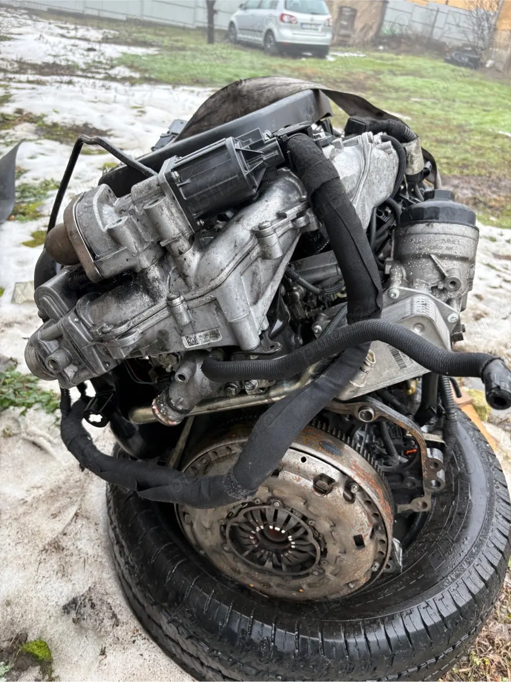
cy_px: 341
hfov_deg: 53.0
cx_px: 256
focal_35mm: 26
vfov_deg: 67.3
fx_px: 512
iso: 80
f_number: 1.6
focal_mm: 5.96
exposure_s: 1/185
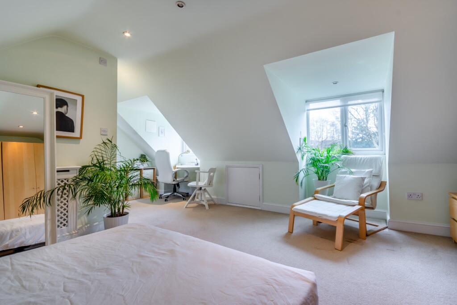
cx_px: 228
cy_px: 152
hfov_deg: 95.0
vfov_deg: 72.1
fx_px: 209
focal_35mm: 16
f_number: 8
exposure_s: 1/6
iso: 100
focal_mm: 11
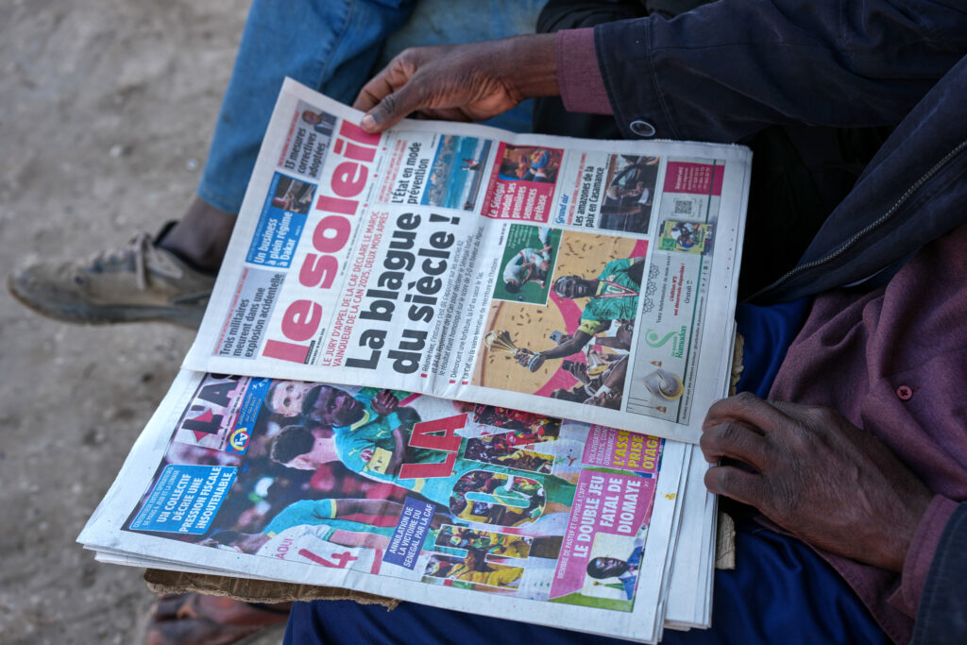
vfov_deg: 29.9
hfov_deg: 43.6
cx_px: 484
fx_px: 1209
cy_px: 322
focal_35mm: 45
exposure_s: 1/125
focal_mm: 45
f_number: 4
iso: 100
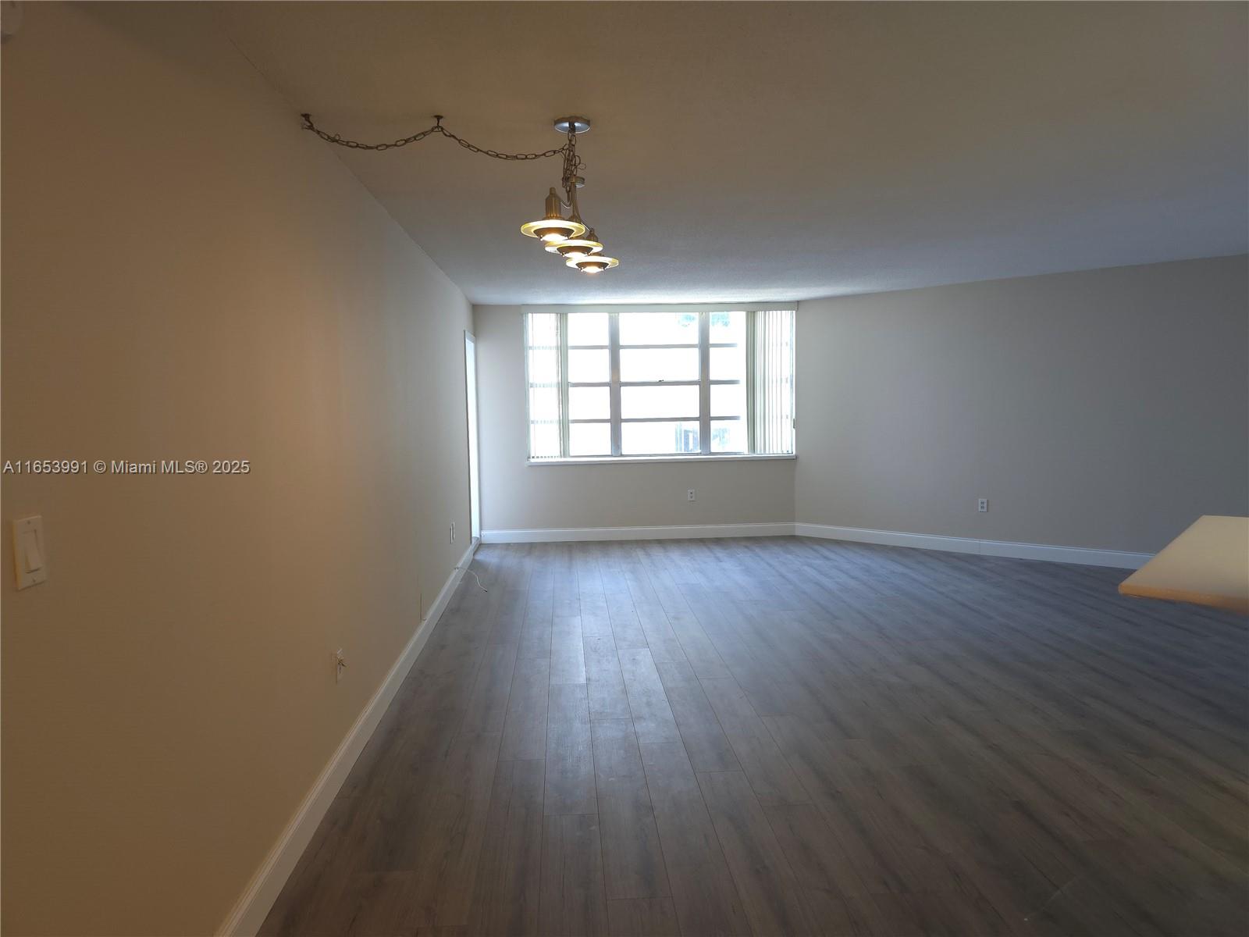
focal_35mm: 23
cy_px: 468
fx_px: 830
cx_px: 624
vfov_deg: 58.9
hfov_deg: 73.9
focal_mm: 6.3
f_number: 1.7
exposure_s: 1/125
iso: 250
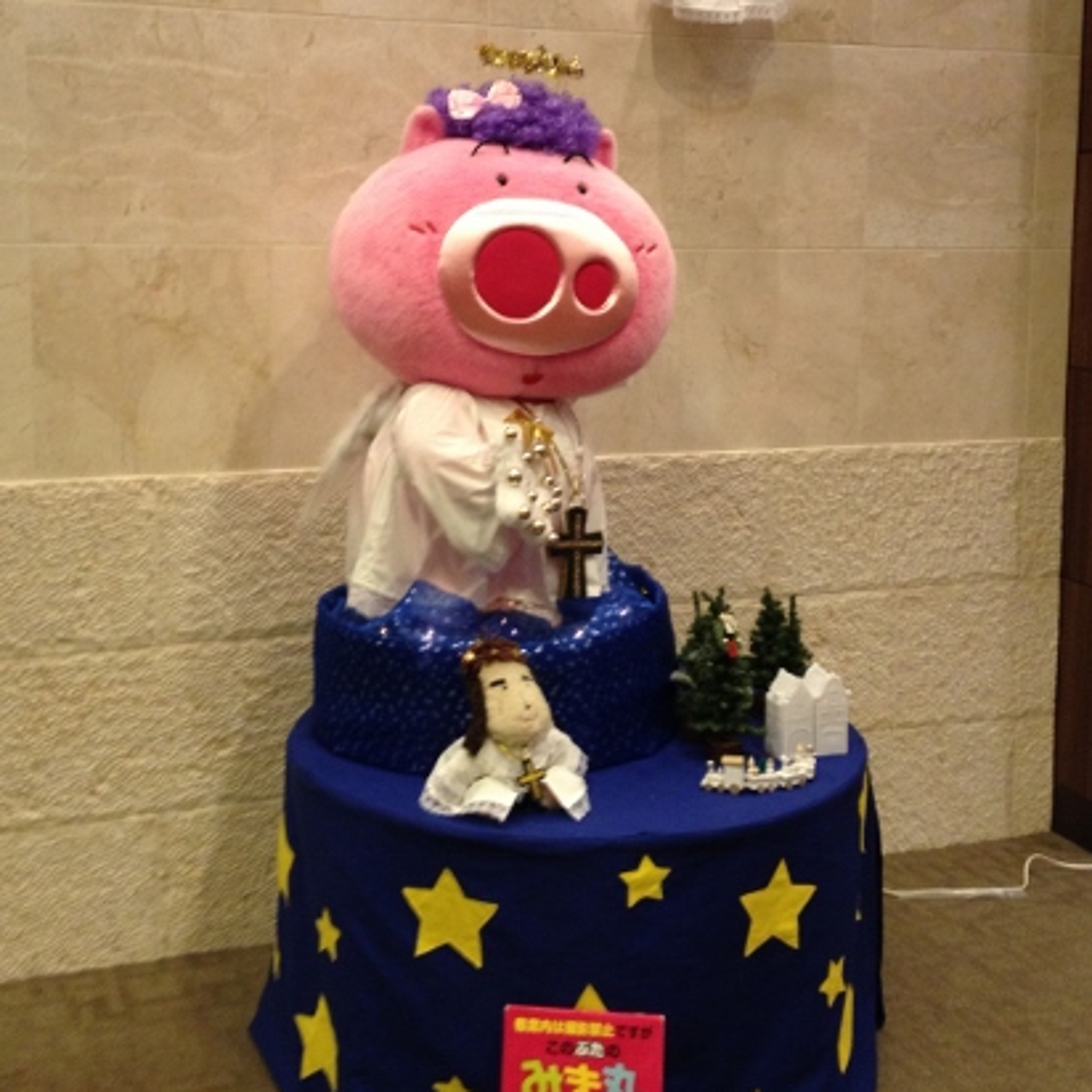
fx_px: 1713
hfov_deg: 35.4
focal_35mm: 48
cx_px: 546
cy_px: 363
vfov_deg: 35.0
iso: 125
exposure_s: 1/20
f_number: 2.4
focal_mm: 4.28
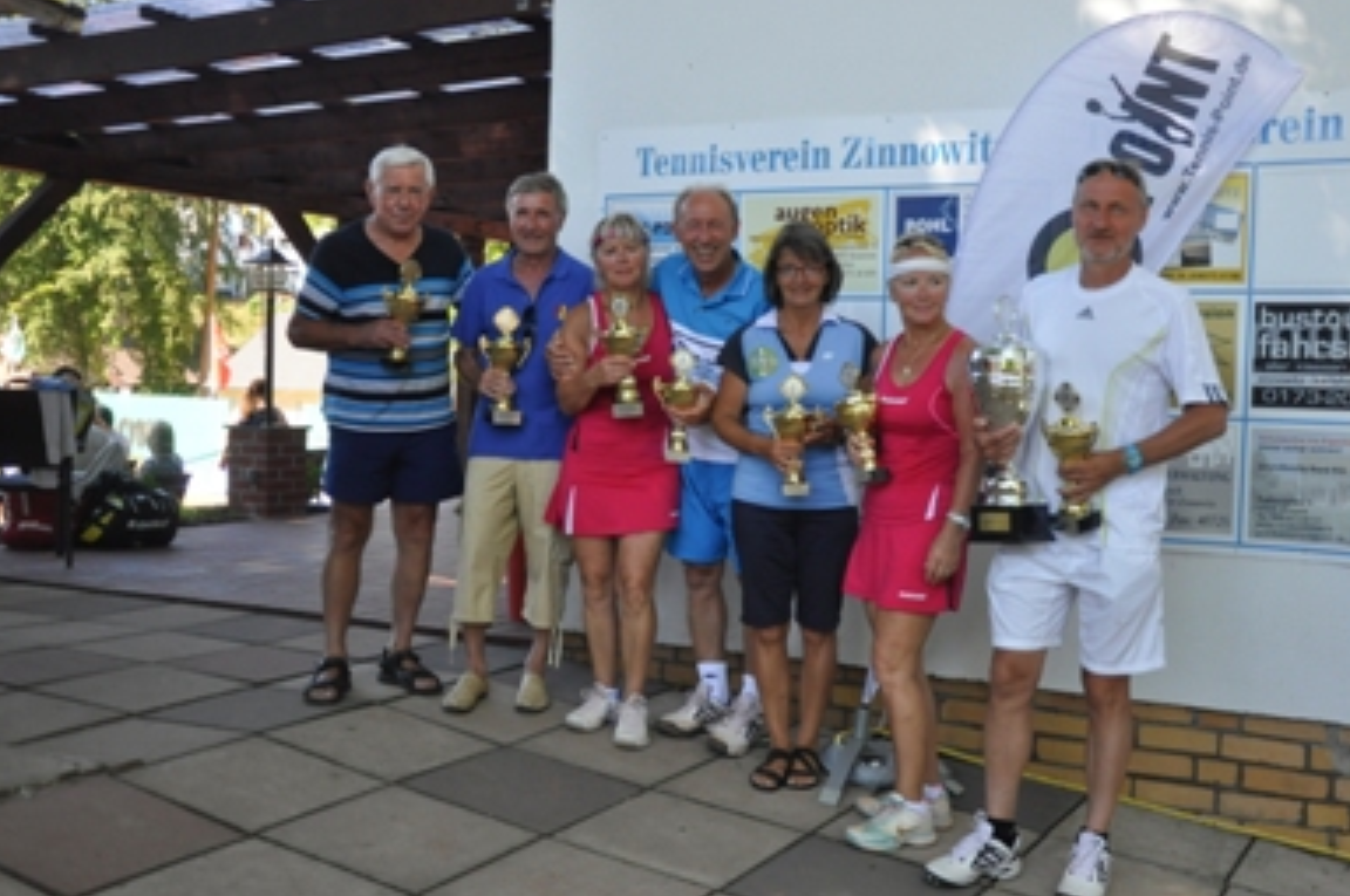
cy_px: 429
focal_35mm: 42
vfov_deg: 31.8
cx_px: 742
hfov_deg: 46.4
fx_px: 1573
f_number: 3.8
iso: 800
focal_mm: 24
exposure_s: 1/800
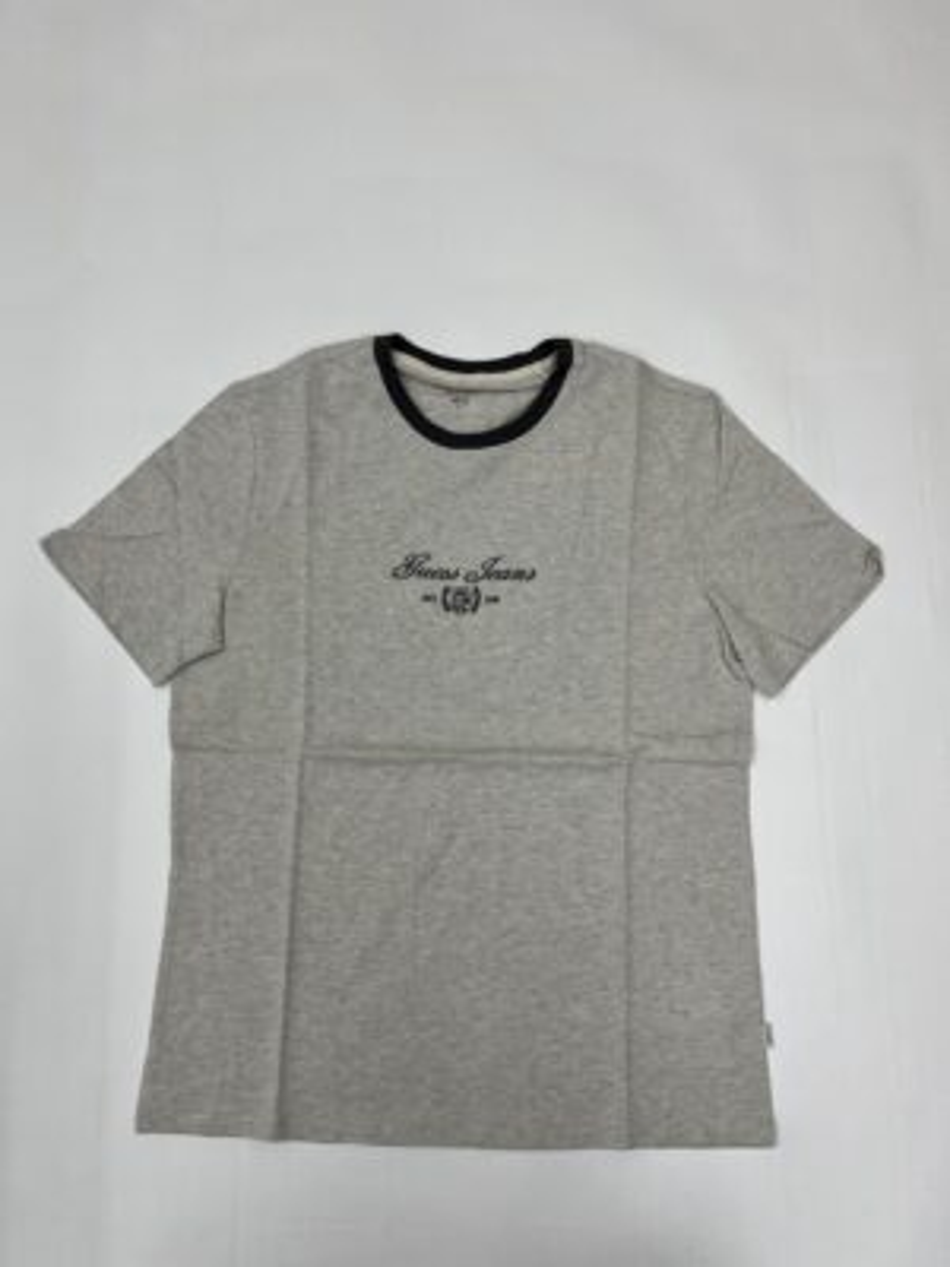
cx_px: 475
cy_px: 634
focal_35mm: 26
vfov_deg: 67.3
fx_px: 951
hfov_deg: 53.1
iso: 80
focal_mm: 5.1
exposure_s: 1/100
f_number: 1.6
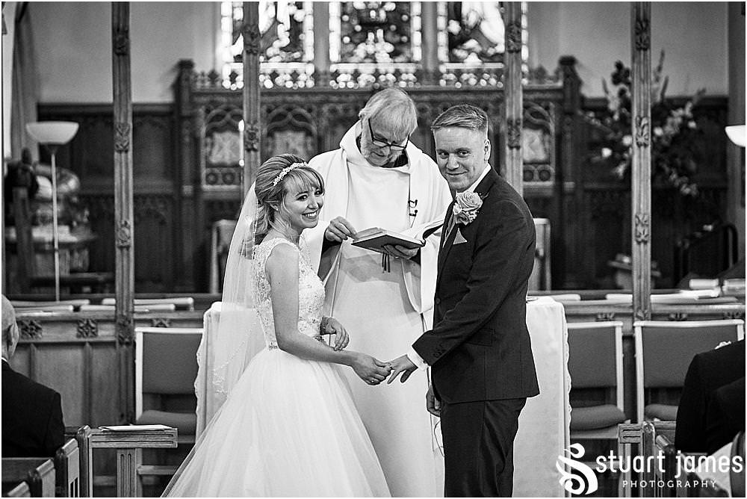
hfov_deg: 10.2
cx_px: 374
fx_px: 4194
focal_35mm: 202
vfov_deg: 6.8
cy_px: 250
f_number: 3.6
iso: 3200
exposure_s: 1/125
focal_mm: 134.4
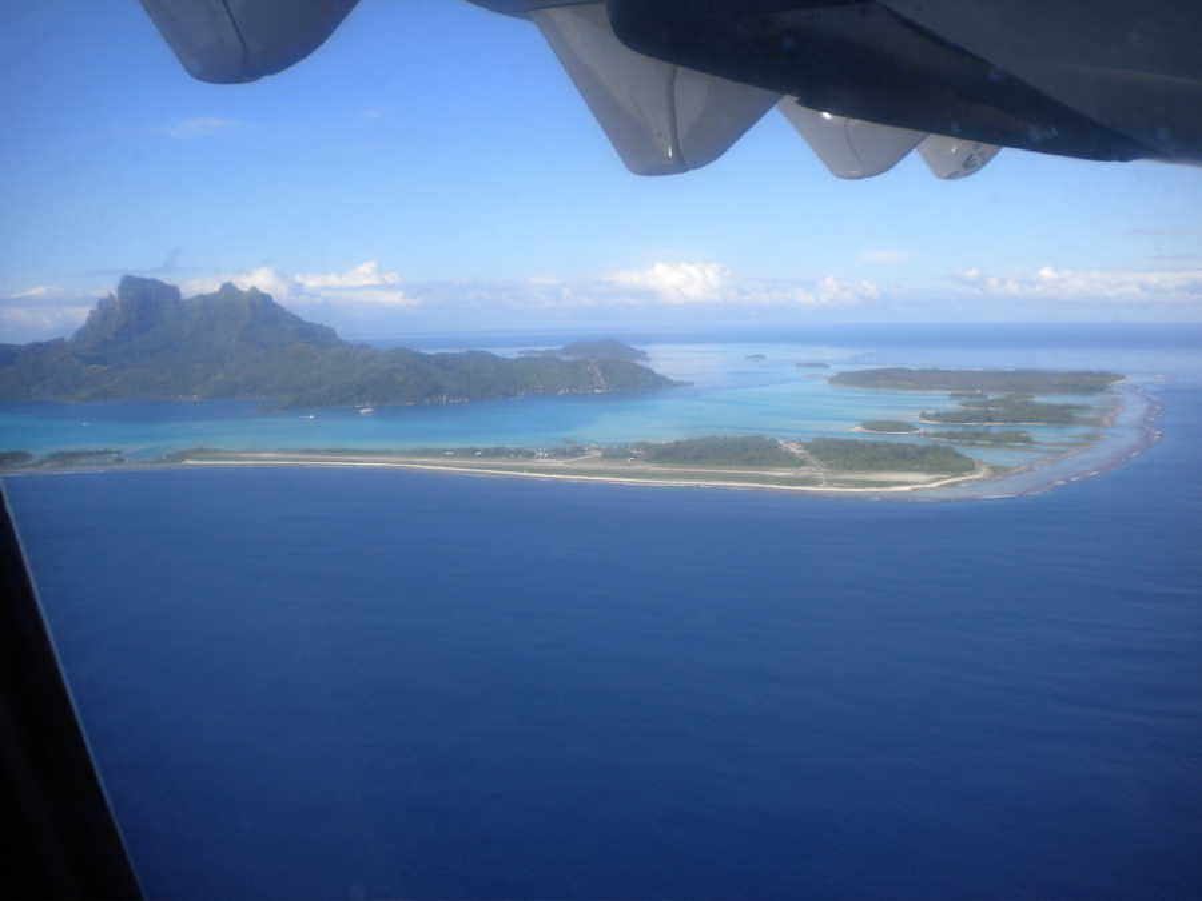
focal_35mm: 35
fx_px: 1215
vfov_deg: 40.7
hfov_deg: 52.6
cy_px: 450
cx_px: 601
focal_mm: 6.3
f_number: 4.6
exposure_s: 1/587
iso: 80
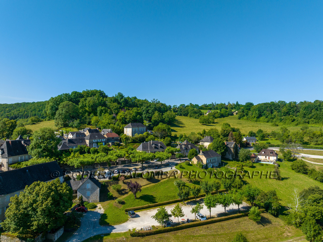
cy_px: 121
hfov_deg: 71.6
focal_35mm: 24
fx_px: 224
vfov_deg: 56.8
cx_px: 162
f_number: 8
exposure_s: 1/400
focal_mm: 12.3
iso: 200
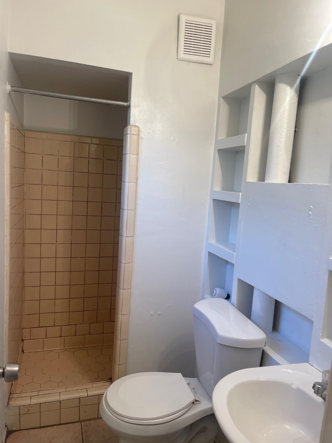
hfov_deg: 53.1
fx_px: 332
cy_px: 222
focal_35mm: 26
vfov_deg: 67.3
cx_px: 166
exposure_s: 1/60
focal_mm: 5.1
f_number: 1.6
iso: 64
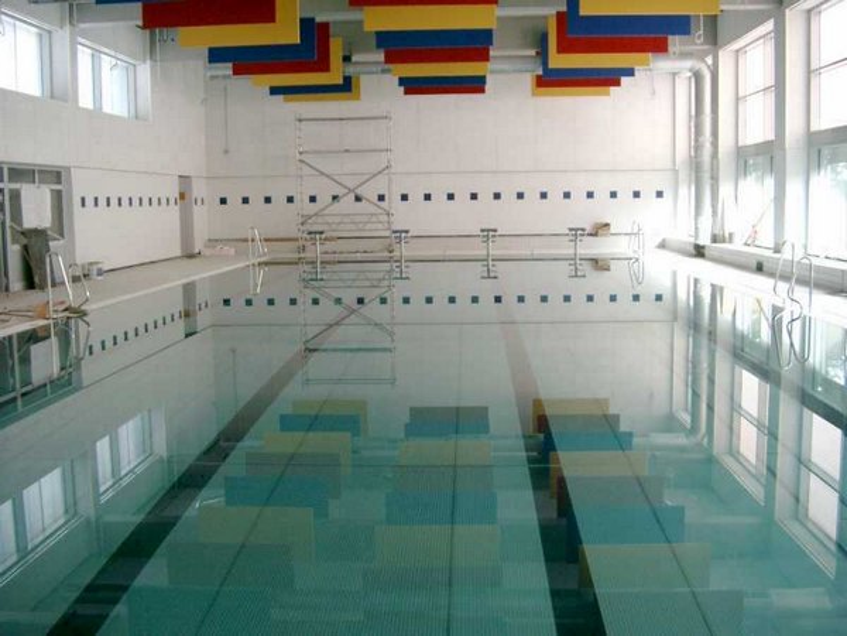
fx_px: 905
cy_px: 318
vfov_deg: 38.7
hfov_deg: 50.1
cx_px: 424
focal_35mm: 37
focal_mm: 7.6
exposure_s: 1/125
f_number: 2.6
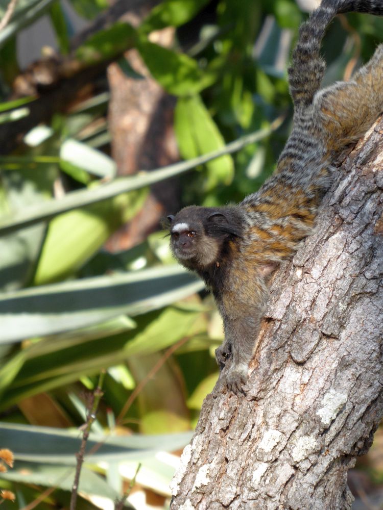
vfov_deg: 4.8
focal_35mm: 414
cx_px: 192
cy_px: 255
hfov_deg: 3.6
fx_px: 6107
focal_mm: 66.8
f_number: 6
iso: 125
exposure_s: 1/100
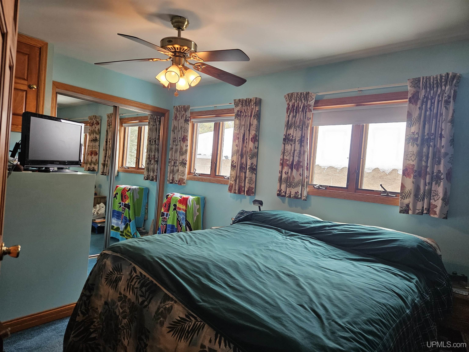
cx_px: 234
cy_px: 176
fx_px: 312
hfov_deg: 73.9
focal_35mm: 23
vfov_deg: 58.9
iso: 200
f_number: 1.8
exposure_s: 1/120
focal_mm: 5.4
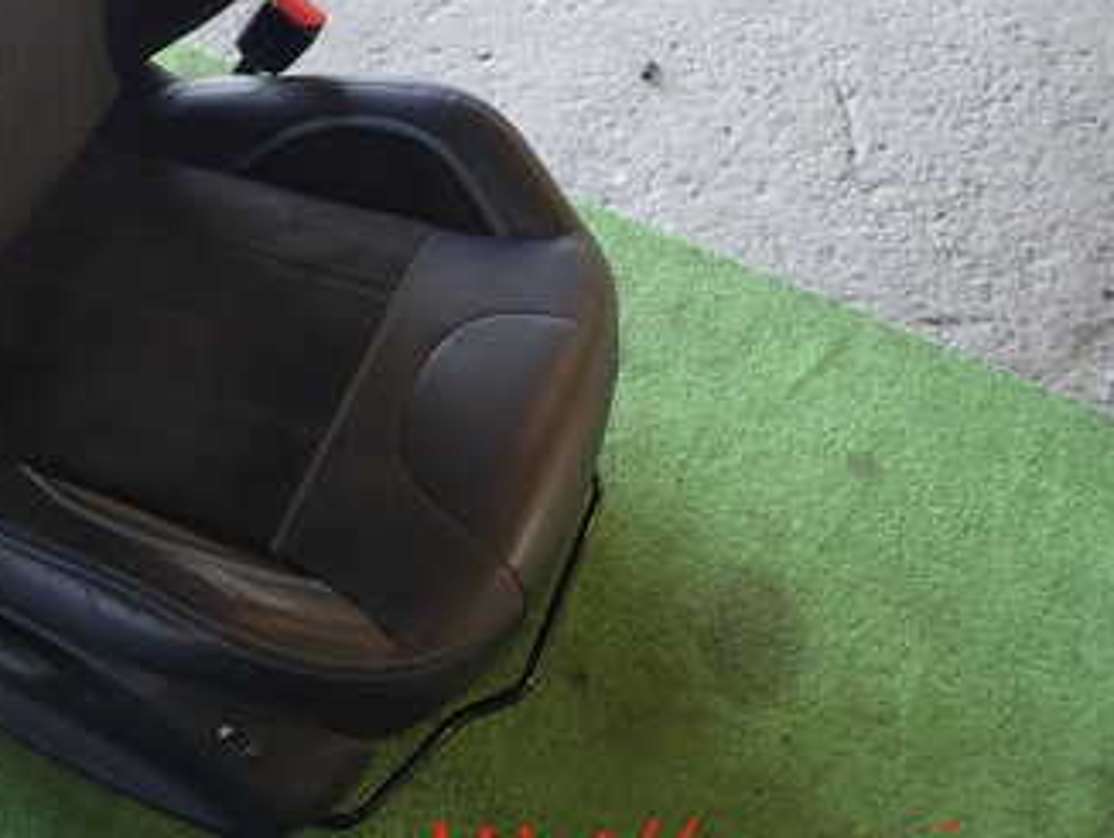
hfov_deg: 39.2
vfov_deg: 30.5
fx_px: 1481
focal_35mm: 46
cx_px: 181
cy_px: 130
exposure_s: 1/30
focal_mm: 4.5
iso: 200
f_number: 2
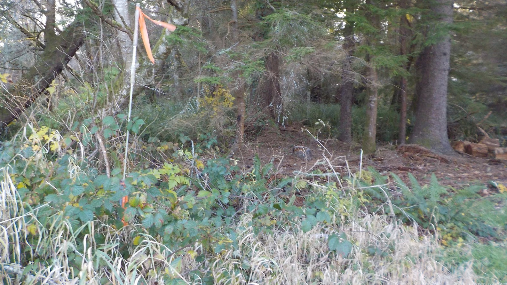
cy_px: 102
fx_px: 444
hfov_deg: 59.5
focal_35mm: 33
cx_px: 252
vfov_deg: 35.4
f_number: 3.3
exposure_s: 1/30
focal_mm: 4.1
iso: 220
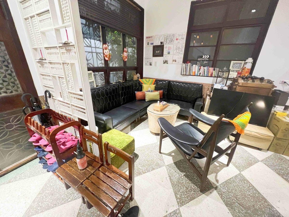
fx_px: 109
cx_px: 144
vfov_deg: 89.9
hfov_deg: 106.2
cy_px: 108
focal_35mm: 13
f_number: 1.8
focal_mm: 1.57
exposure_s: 1/60
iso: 500
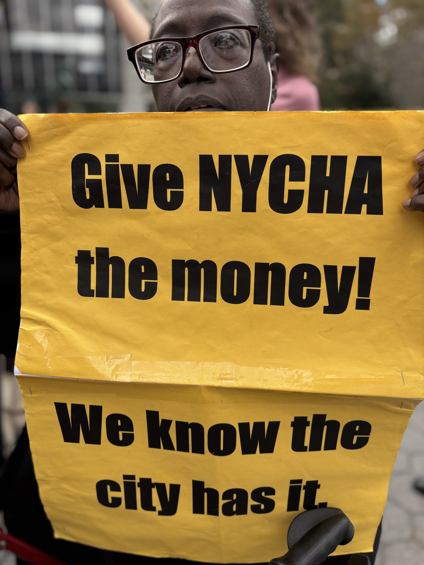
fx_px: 425
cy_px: 282
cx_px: 212
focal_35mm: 26
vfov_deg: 67.3
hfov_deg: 53.1
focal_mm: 5.96
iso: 50
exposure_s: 1/400
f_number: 1.6
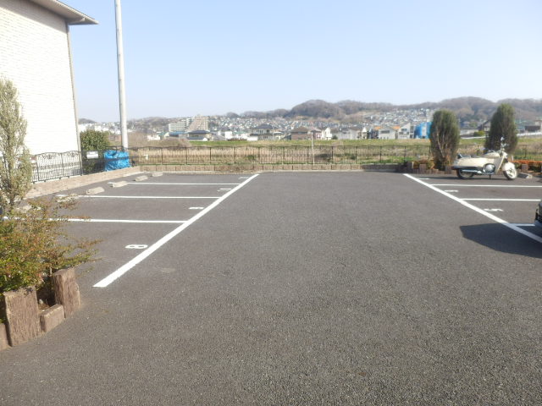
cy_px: 203
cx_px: 271
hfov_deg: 71.6
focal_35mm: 24
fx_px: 376
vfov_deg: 56.8
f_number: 3
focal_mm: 4.2
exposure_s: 1/500
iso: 80
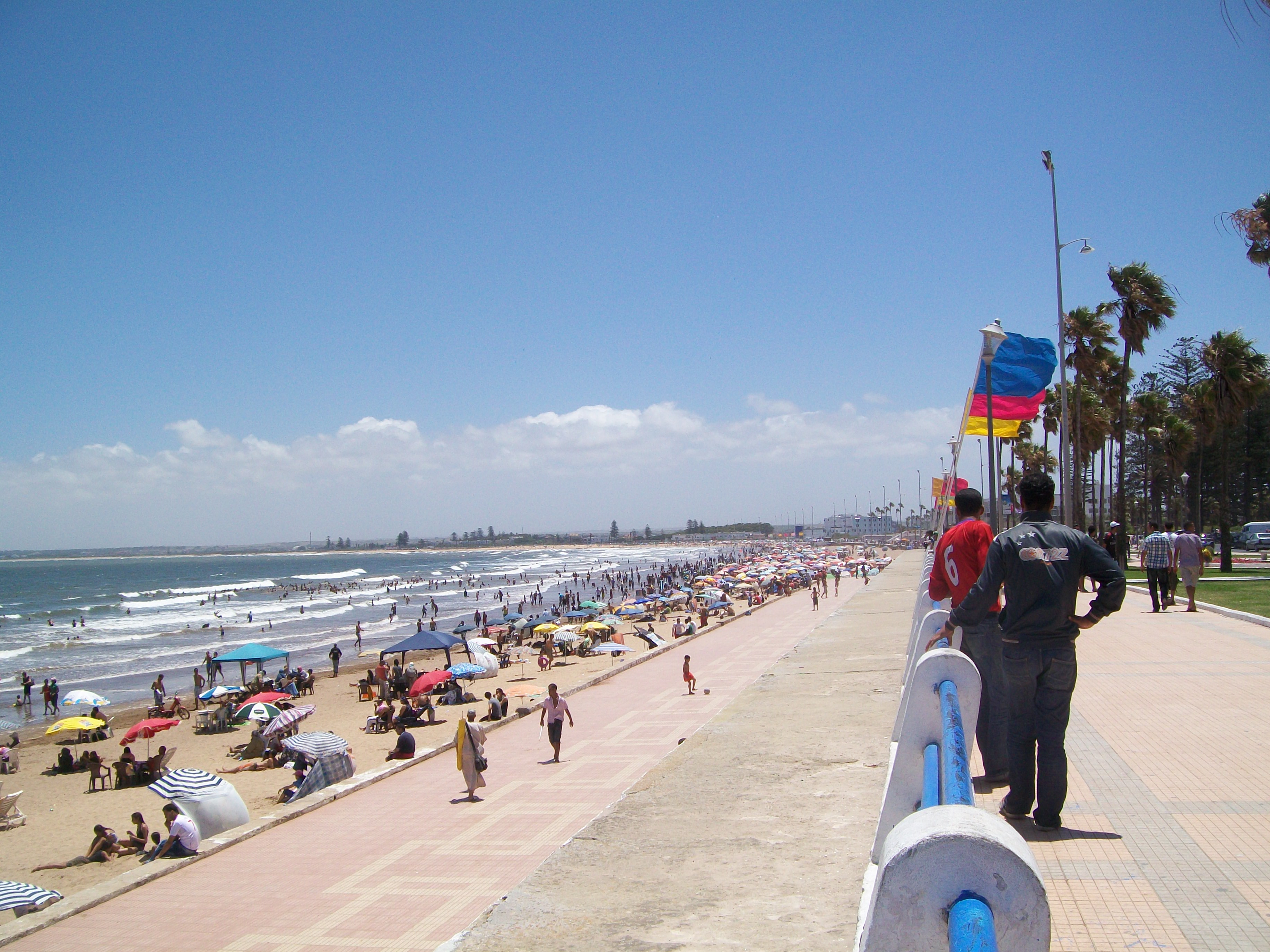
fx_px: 1247
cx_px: 635
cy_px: 476
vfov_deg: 41.8
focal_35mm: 34
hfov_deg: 54.0
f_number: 4.9
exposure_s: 1/640
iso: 64
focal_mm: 6.1
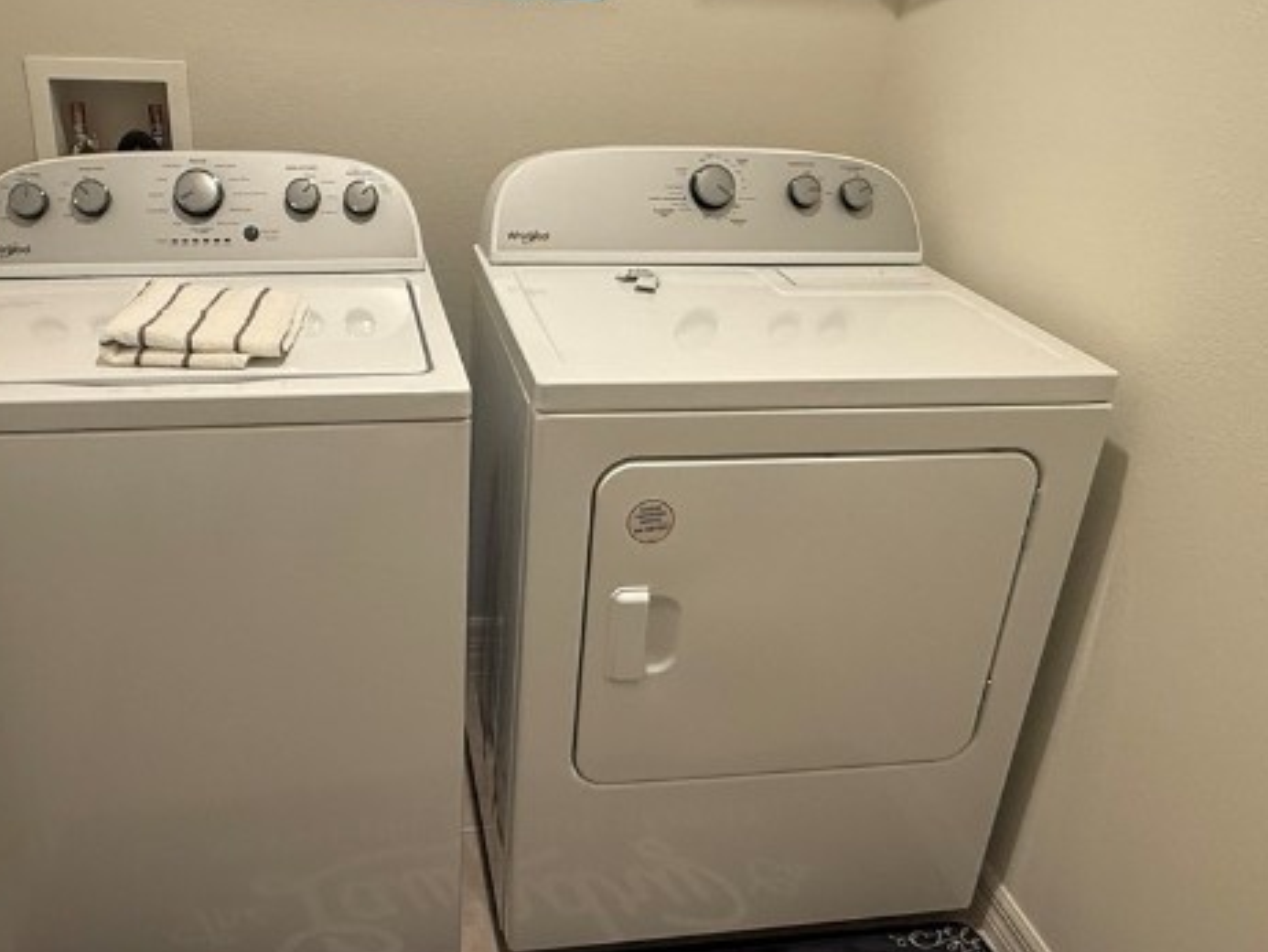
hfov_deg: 58.0
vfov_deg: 45.5
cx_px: 535
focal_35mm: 31
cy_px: 469
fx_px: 1136
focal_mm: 2.22
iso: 200
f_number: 2.2
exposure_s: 1/60
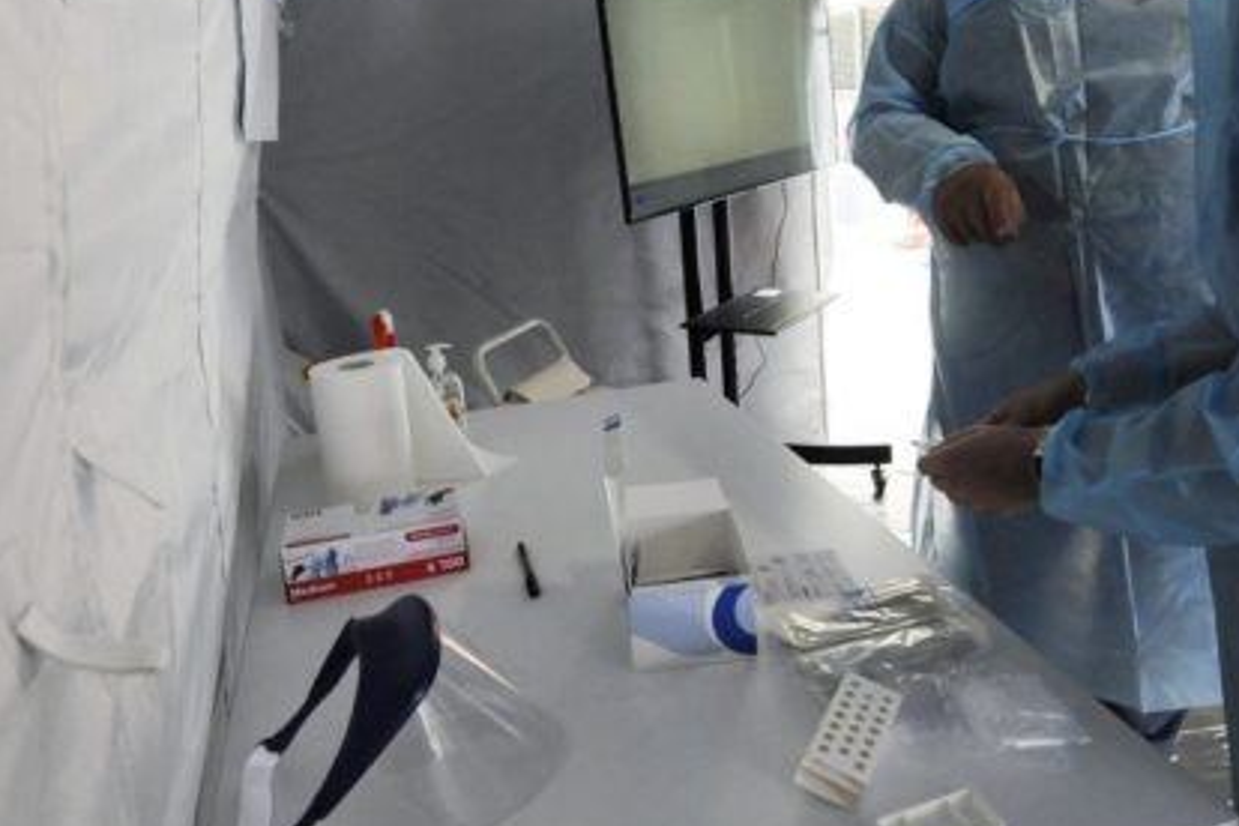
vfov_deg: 49.5
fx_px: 895
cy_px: 386
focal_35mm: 26
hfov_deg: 66.5
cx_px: 877
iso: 2000
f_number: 6.3
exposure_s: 1/250
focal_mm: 14
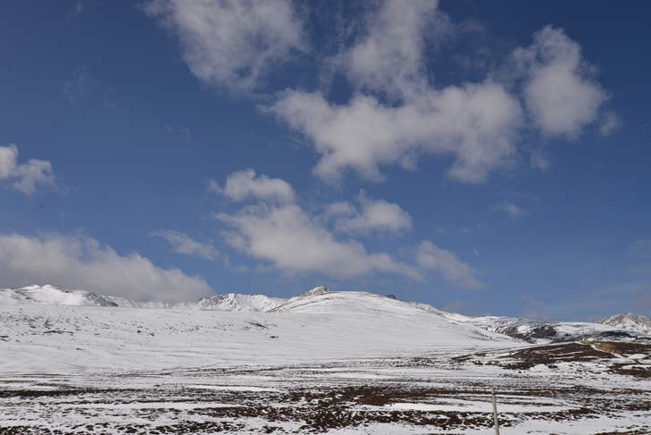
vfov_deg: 38.9
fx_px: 615
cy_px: 230
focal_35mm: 34
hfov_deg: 55.7
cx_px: 308
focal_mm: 31
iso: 200
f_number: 14
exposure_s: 1/800
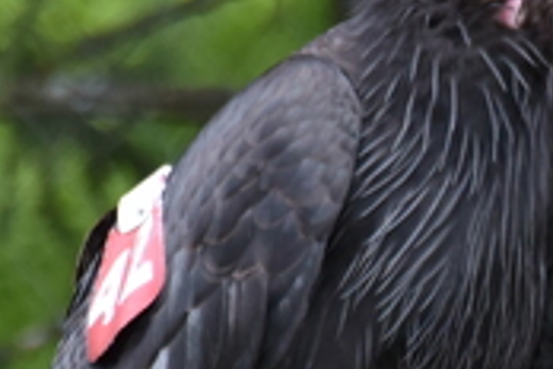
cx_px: 470
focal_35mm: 2201
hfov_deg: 0.9
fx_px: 33807
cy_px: 267
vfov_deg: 0.6
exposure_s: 1/640
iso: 1400
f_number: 5.6
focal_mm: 300
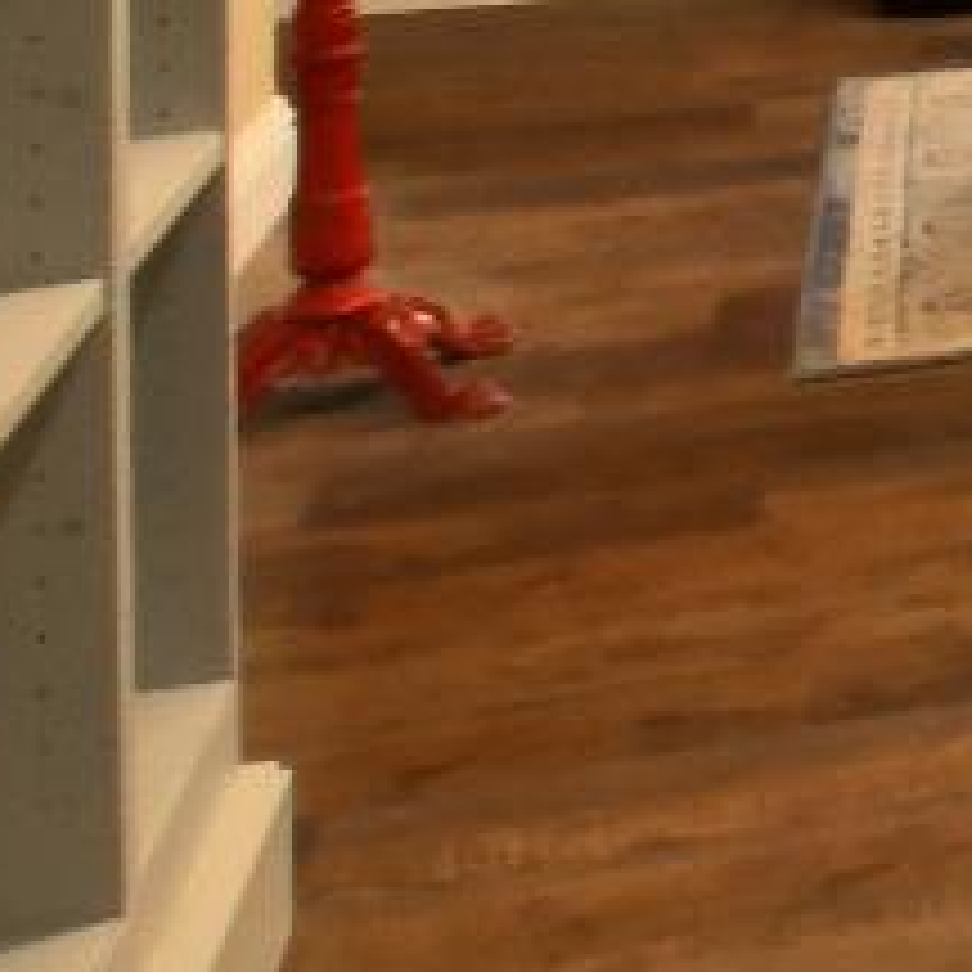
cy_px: -634
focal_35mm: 106
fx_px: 3367
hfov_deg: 10.8
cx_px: 2952
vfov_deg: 14.8
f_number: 22
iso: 1250
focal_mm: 12
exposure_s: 1/2.5
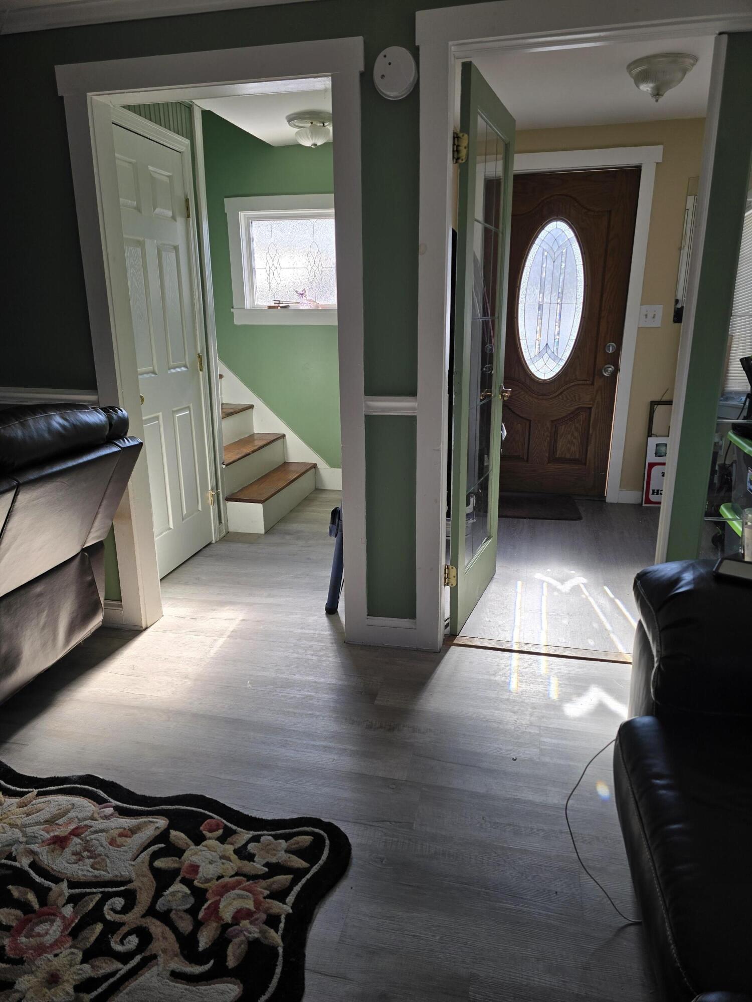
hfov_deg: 58.9
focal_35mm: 23
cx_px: 376
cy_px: 501
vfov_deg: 73.9
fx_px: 666
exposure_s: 1/180
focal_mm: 6.3
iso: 32
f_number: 1.7
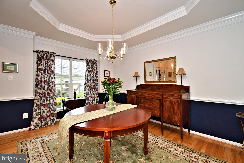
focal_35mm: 15
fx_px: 102
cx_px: 122
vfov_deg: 77.3
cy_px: 82
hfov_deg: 100.4
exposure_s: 1/125
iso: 1250
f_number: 5
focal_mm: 10
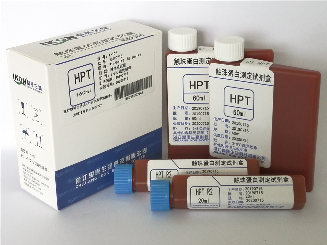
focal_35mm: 65
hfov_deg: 29.8
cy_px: 122
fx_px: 614
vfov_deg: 22.6
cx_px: 164
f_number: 1.8
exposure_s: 1/50
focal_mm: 3.64
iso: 80
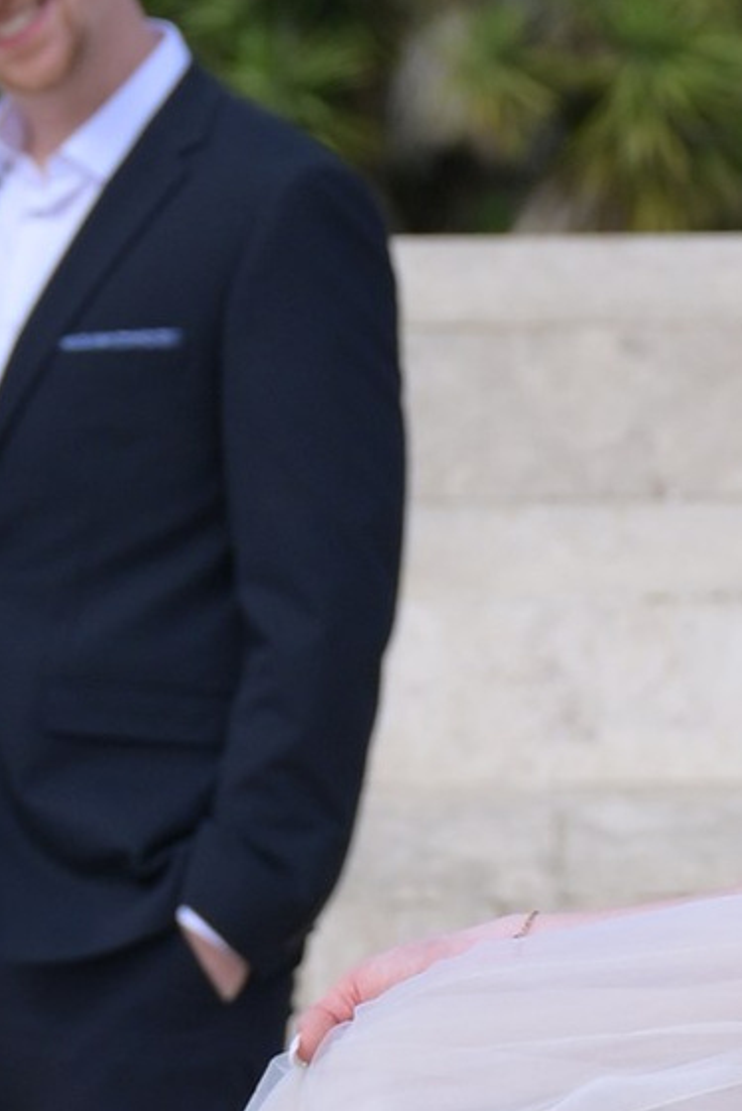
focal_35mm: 301
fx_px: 9294
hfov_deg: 4.6
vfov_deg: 6.8
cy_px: 492
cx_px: 976
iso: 125
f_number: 3.5
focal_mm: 44
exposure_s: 1/2000
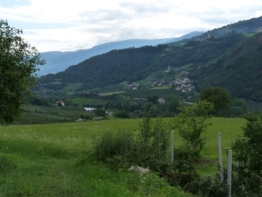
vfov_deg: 29.1
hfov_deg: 36.9
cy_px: 99
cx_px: 55
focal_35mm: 50
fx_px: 378
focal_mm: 4.8
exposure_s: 1/320
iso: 160
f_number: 5.6
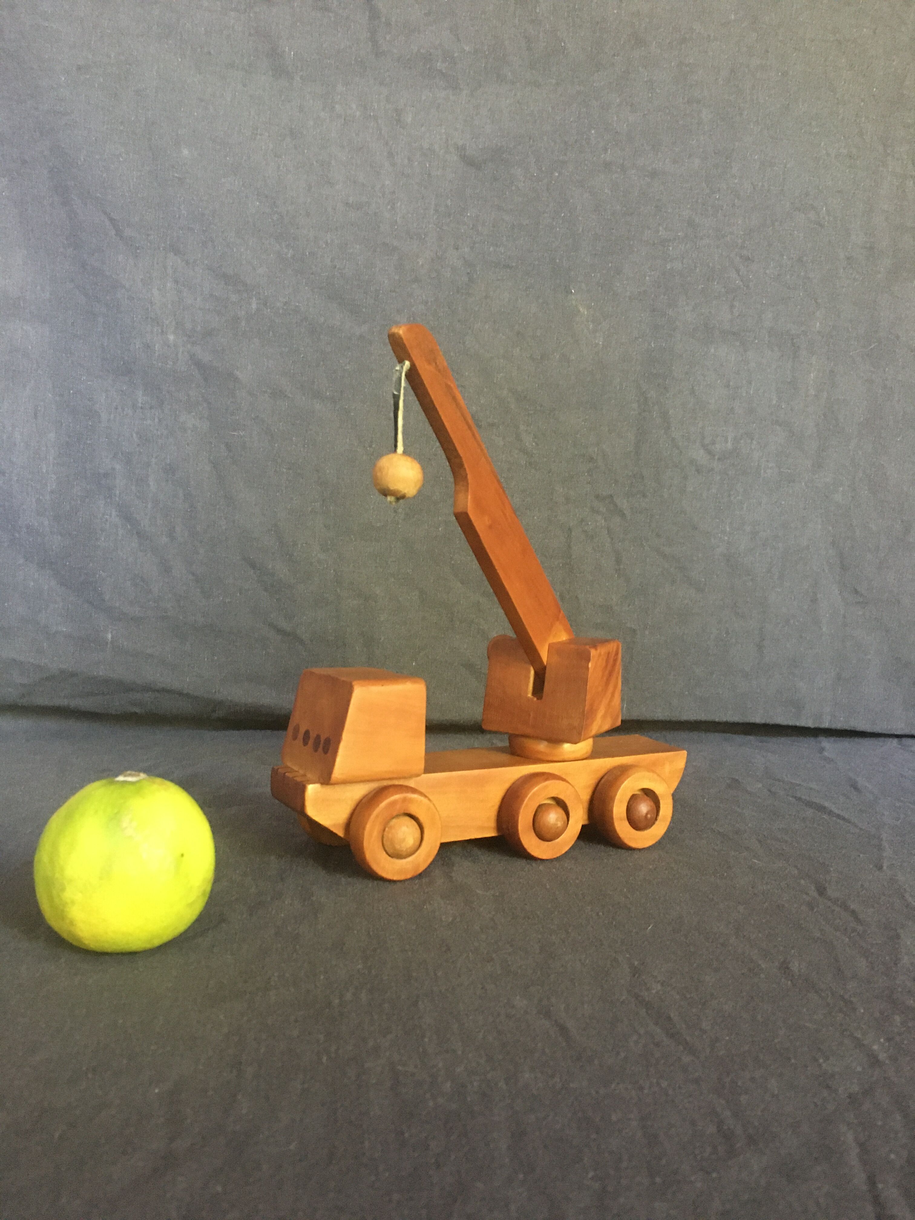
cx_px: 458
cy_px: 610
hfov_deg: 48.2
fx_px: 1022
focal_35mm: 29
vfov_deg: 61.7
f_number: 2.2
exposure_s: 1/17
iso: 400
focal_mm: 4.15
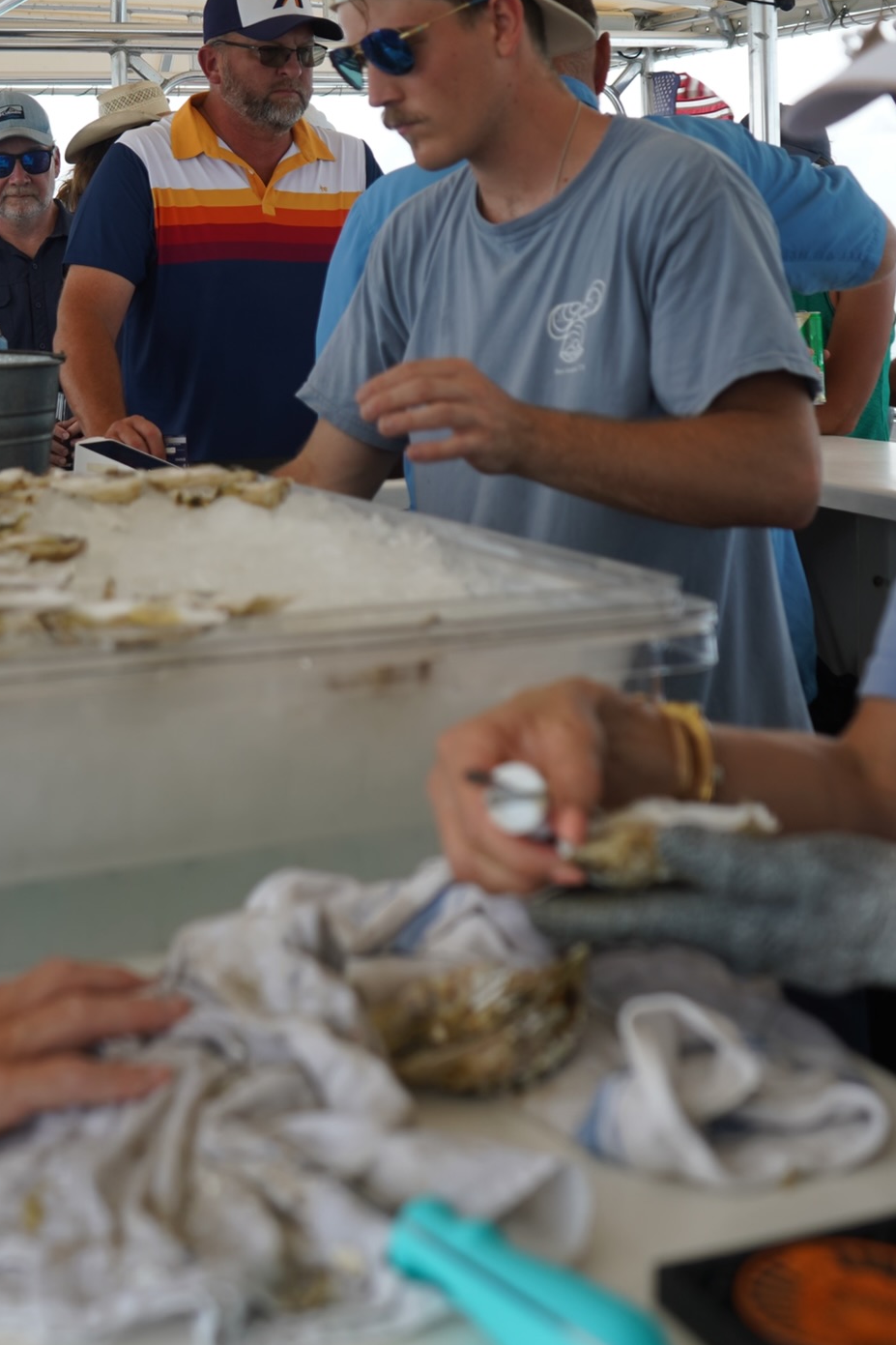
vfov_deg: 36.5
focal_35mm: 53
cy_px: 311
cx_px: 303
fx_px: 1979
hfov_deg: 25.4
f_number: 4.5
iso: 100
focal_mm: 32
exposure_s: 1/200
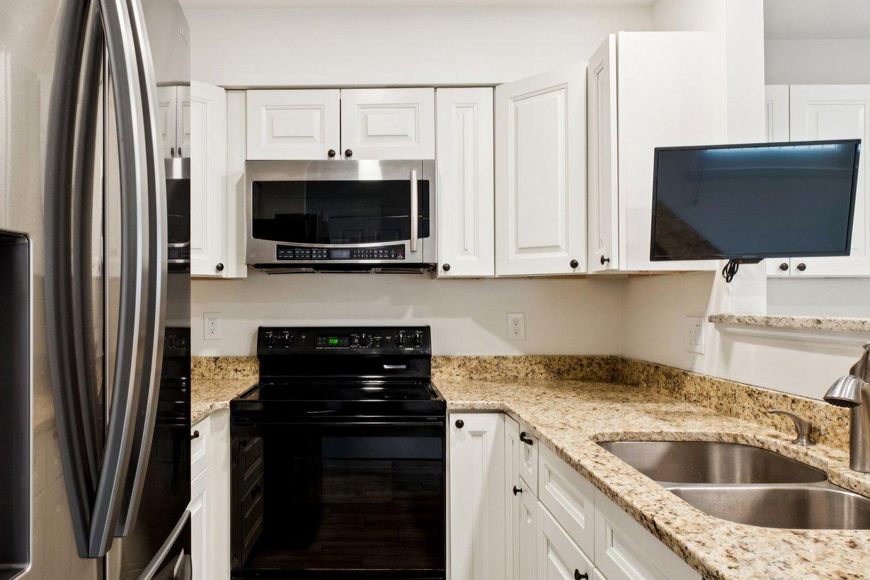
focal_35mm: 25
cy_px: 299
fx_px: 604
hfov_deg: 71.2
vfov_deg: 51.3
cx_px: 377
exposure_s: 1/4
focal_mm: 10
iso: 250
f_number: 8
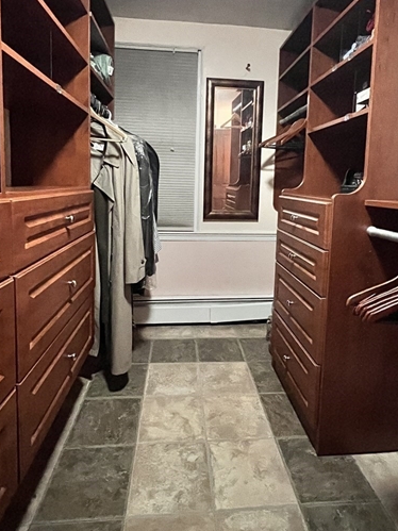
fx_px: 307
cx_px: 208
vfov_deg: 80.9
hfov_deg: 65.9
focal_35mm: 20
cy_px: 215
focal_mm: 1.57
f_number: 1.8
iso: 2000
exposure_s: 1/30
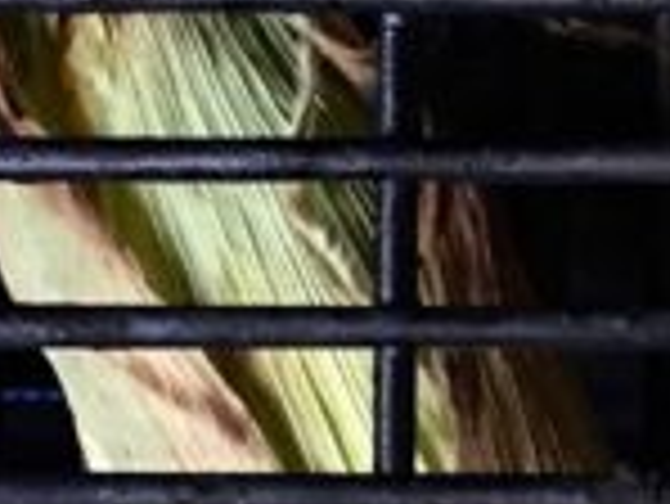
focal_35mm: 199
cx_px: 490
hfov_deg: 9.9
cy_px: 1098
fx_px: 3855
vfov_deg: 7.1
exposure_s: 1/15
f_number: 2.2
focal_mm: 4.15
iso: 80
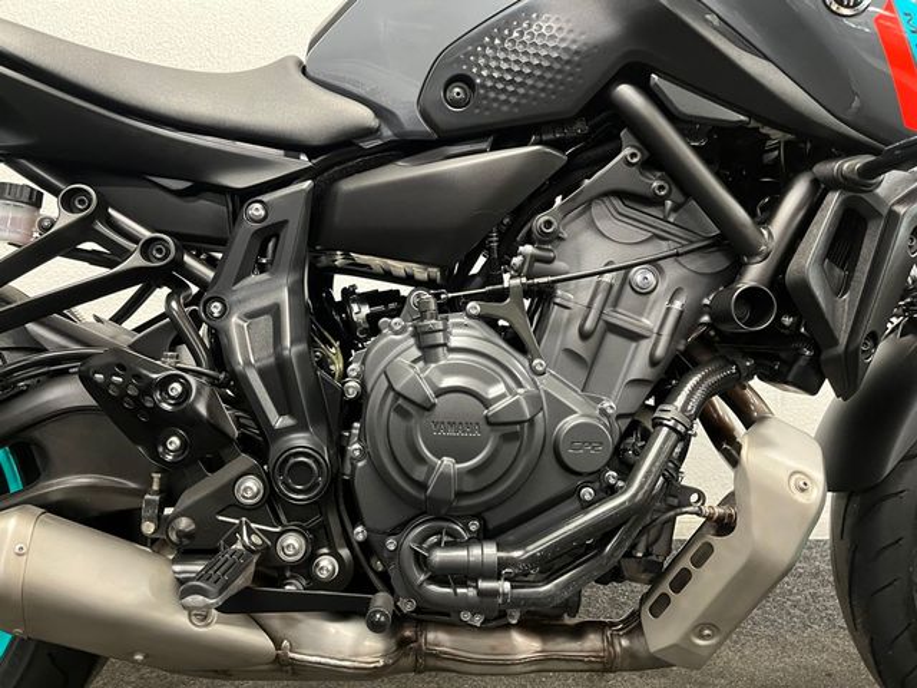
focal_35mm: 26
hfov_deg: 67.3
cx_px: 458
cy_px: 344
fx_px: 689
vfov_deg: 53.1
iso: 400
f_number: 1.6
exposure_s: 1/33
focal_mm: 5.1
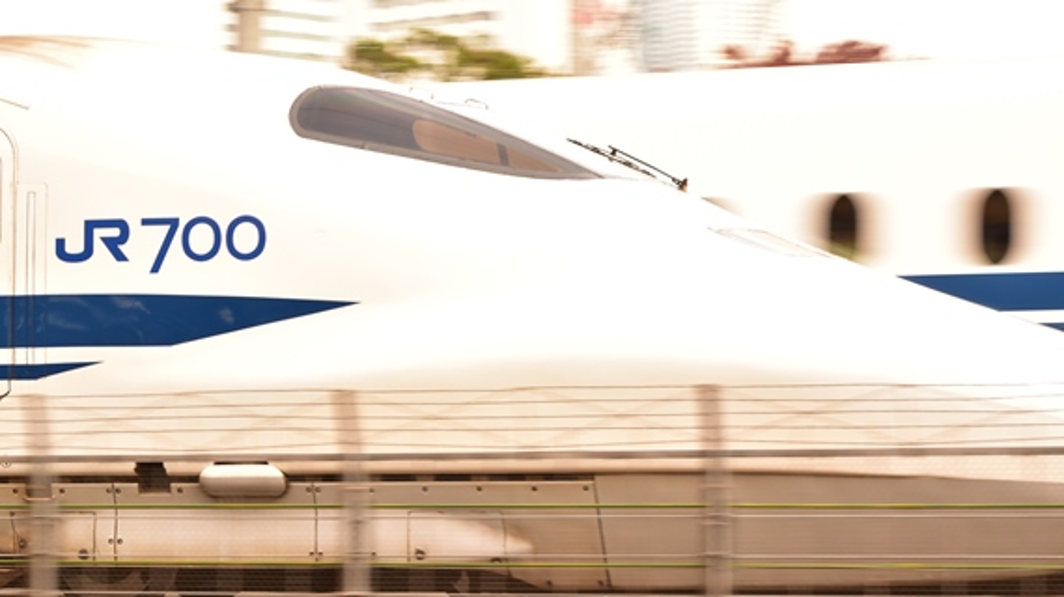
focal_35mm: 108
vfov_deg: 11.2
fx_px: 3033
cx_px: 515
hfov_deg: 19.9
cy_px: 276
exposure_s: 1/125
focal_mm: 65
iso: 560
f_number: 9
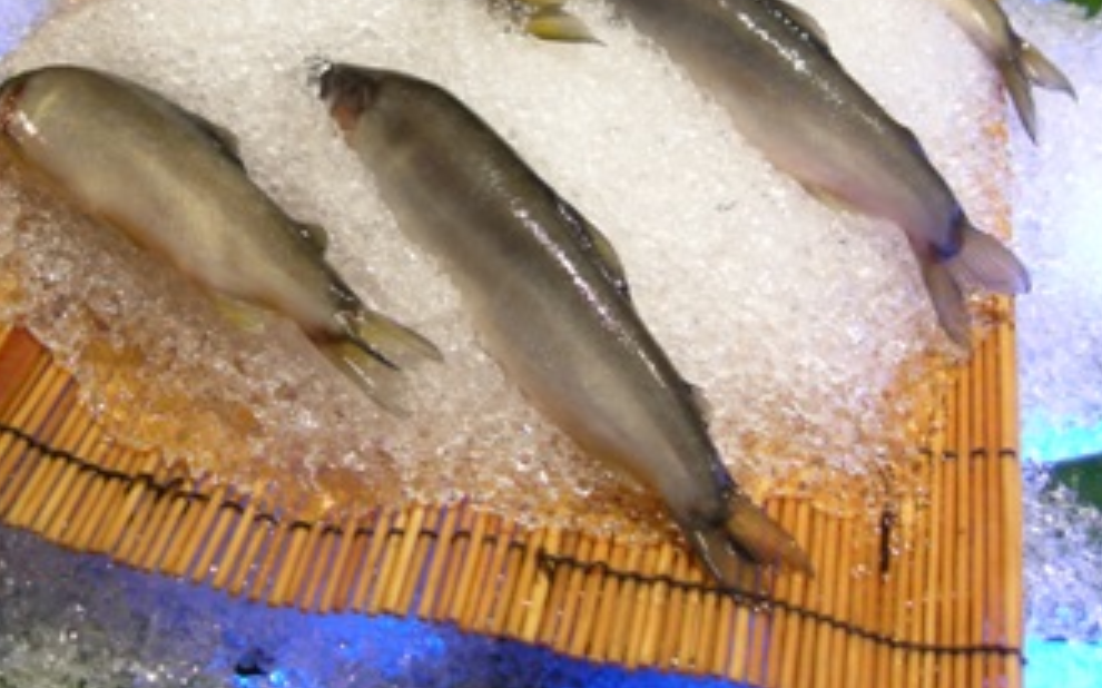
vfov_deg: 23.0
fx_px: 1651
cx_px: 364
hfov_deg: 36.5
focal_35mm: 55
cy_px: 78
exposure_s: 1/15
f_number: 2.7
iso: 200
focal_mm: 7.5
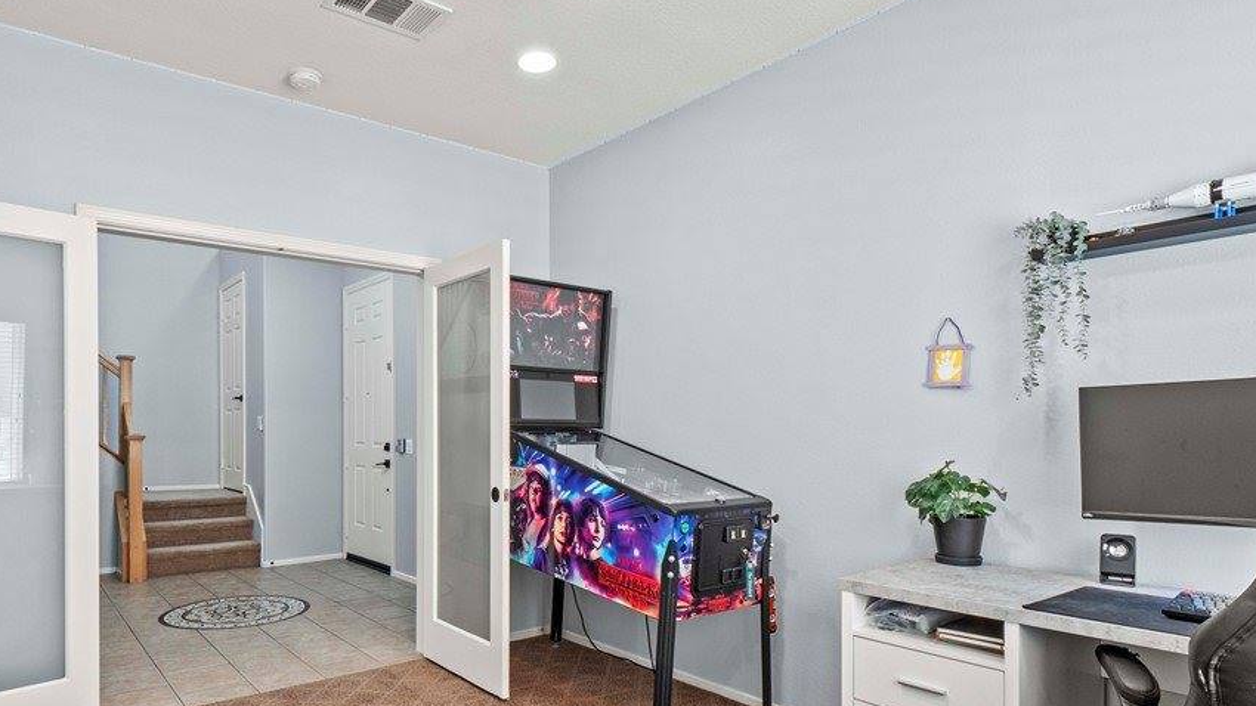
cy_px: 450
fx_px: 699
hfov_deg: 83.3
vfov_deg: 52.9
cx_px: 536
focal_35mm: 21
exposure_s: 1/1.67
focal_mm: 8
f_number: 8
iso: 200
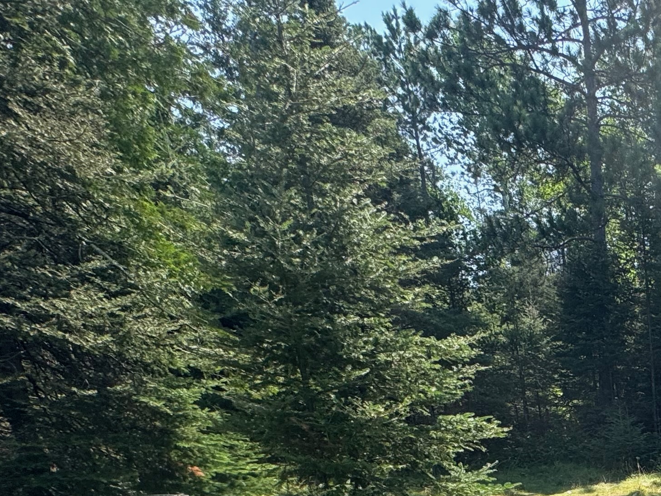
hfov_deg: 34.4
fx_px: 745
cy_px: 625
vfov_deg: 30.2
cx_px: 854
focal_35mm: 39
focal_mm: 2.22
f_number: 2.2
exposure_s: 1/605
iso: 40
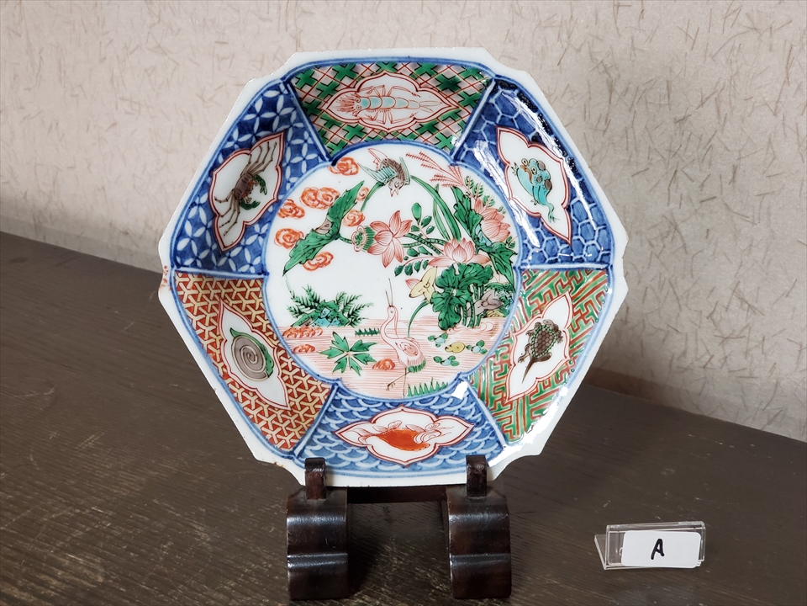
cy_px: 303
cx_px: 404
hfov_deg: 36.8
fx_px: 1212
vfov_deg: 28.0
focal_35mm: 52
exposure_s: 1/15
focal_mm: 6
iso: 320
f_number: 2.4
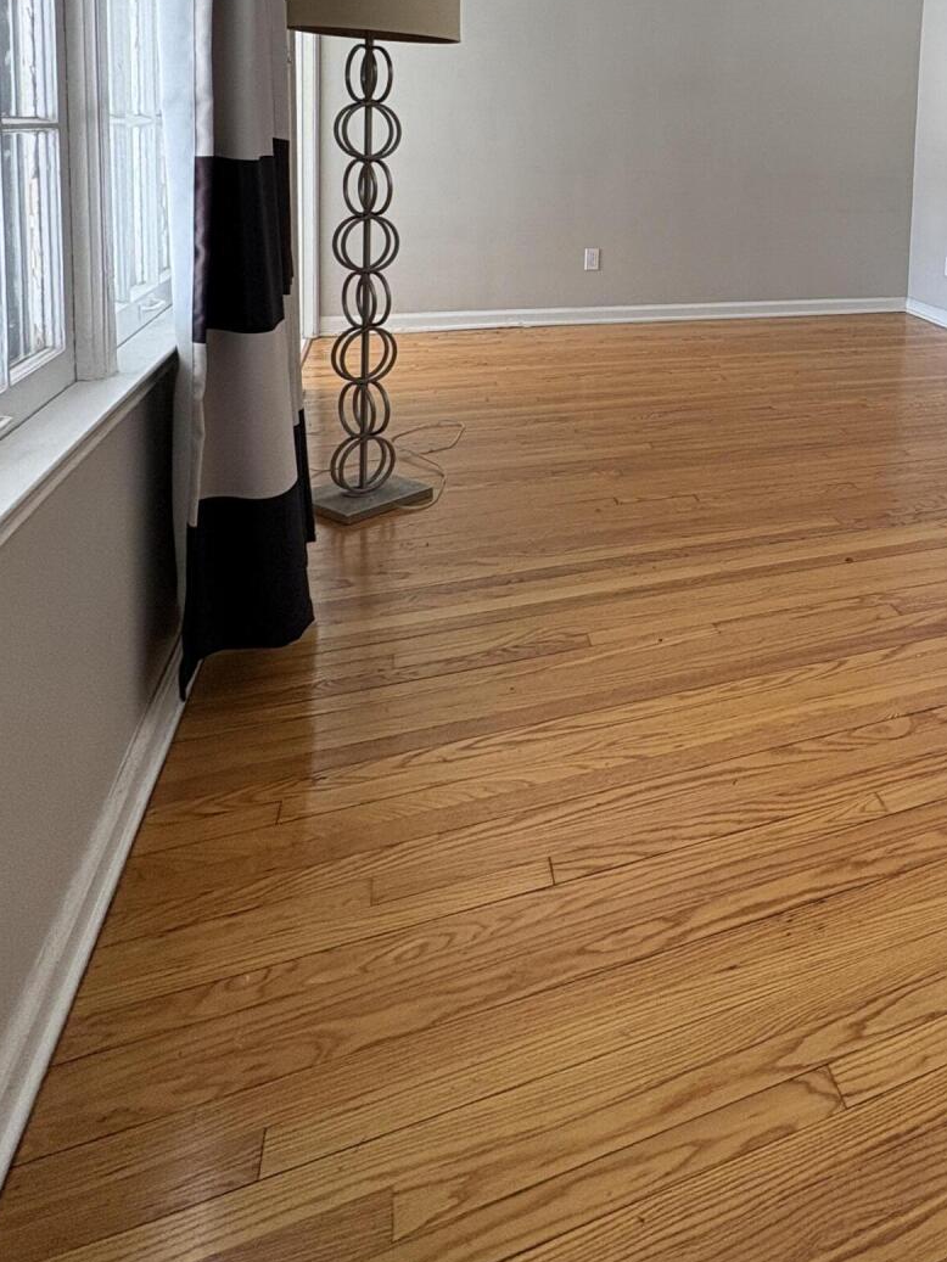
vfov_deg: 59.4
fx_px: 985
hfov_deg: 45.6
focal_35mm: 27
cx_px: 884
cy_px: 226
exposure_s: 1/99
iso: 125
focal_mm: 2.22
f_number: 2.2
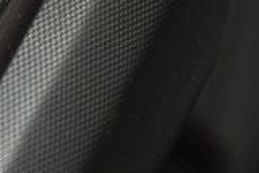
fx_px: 3024
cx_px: -107
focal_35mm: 420
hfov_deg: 4.9
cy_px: -20
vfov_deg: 3.3
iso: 1800
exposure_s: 1/125
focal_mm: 70
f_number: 4.5
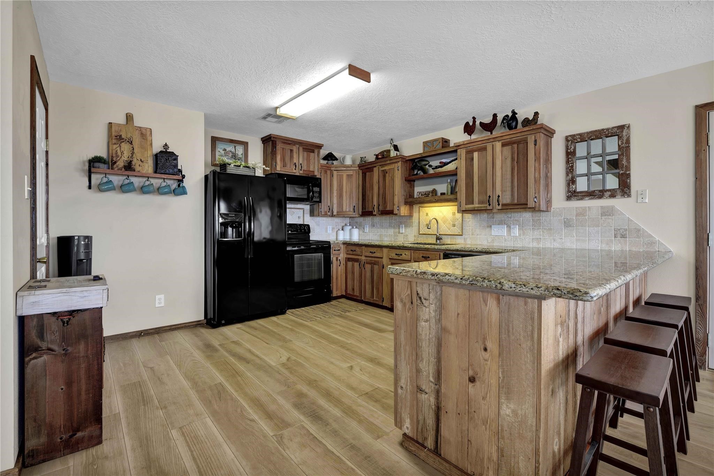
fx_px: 317
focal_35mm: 16
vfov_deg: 73.7
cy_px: 238
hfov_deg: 96.7
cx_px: 357
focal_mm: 16
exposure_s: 1/4
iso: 100
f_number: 8
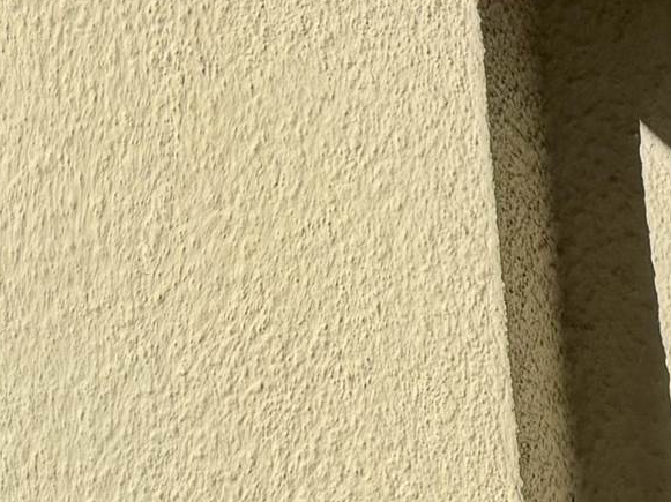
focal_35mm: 127
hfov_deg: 13.1
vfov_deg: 10.4
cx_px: 1408
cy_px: 1095
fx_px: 2460
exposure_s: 1/7937
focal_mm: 6.76
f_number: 1.78
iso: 80
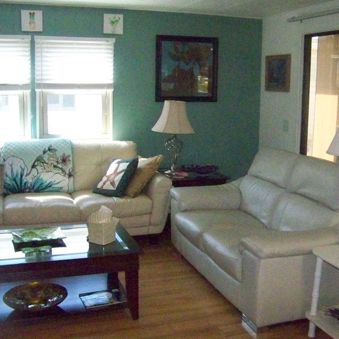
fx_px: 476
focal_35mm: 43
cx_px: 183
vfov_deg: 39.2
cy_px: 170
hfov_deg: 39.1
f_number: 2.8
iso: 1600
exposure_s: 1/500
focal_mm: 5.85
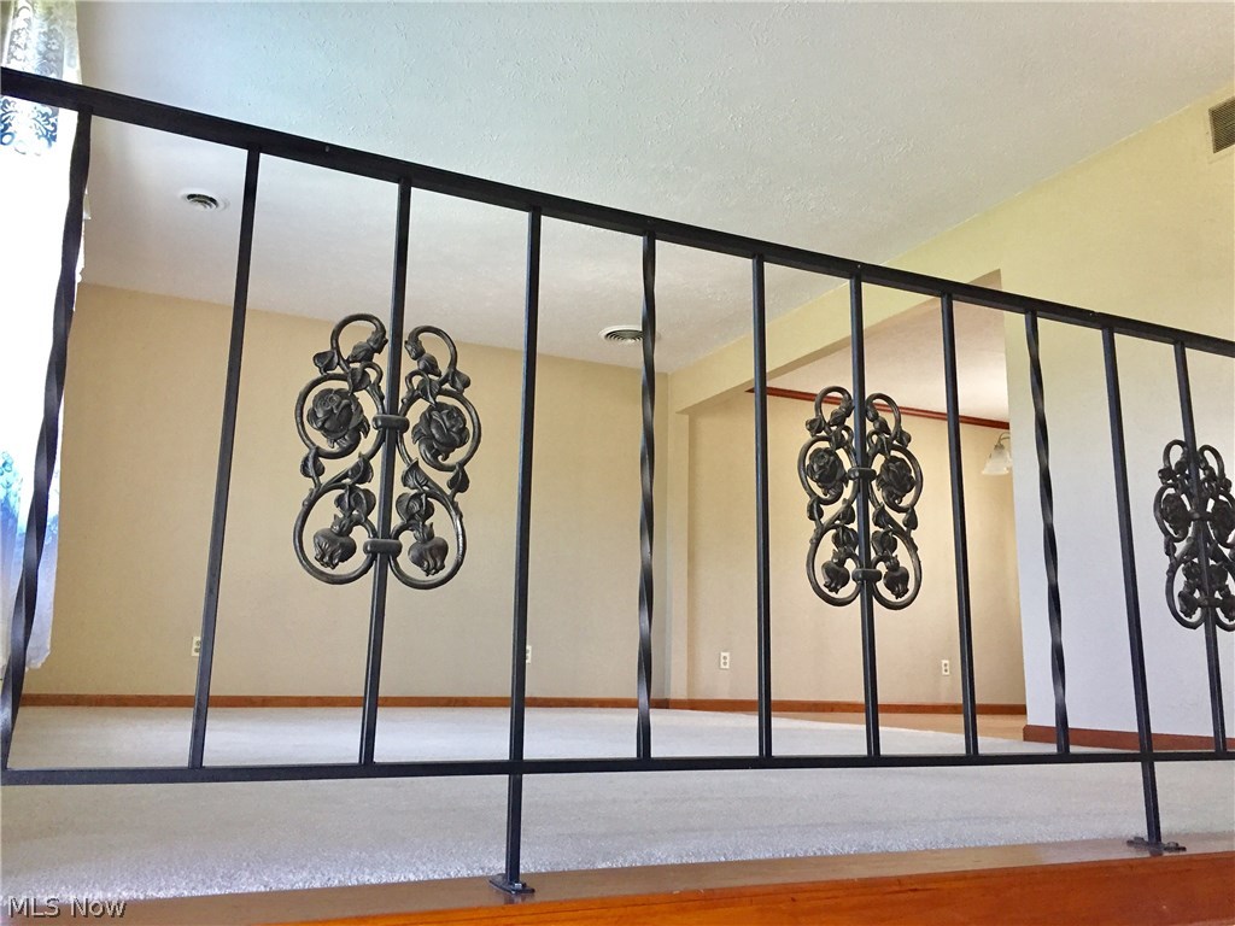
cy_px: 463
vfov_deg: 48.2
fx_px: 1035
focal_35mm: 29
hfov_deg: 61.7
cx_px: 618
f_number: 2.2
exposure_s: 1/30
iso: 125
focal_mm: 4.15
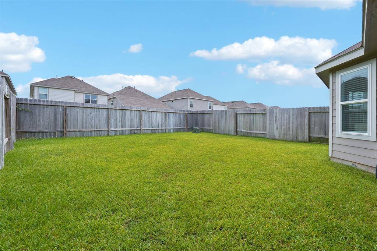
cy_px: 126
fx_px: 167
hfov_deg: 96.8
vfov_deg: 73.7
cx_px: 188
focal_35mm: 16
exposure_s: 1/250
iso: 100
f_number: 8
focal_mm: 16
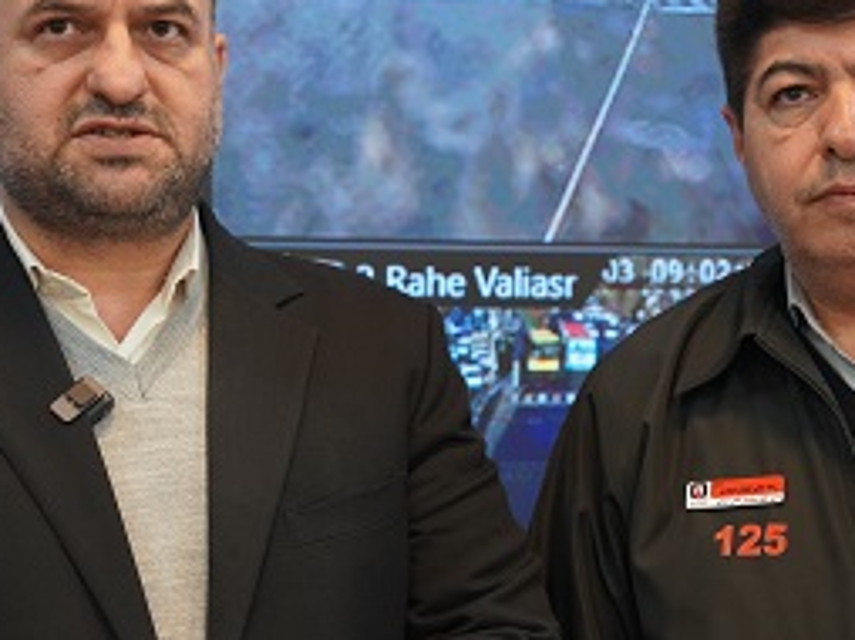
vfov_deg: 13.8
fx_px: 2648
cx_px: 471
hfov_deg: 18.3
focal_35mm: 107
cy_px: 372
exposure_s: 1/160
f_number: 4
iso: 1600
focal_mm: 56.7
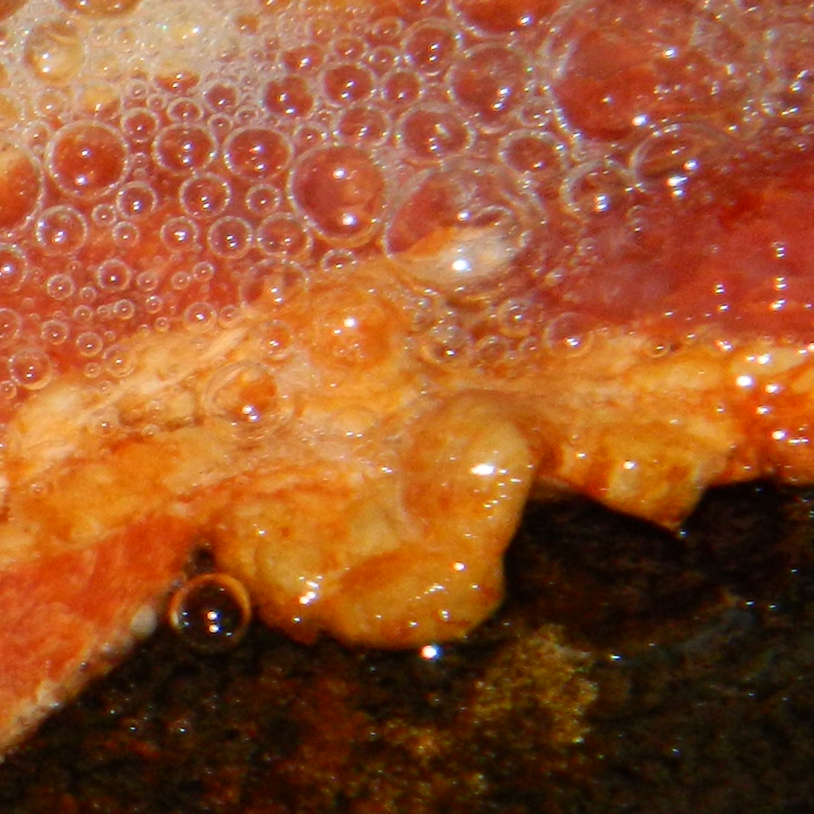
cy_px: 709
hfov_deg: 2.0
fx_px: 23305
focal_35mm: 876
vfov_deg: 2.0
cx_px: -377
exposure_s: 1/80
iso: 200
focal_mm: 39.7
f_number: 5.4
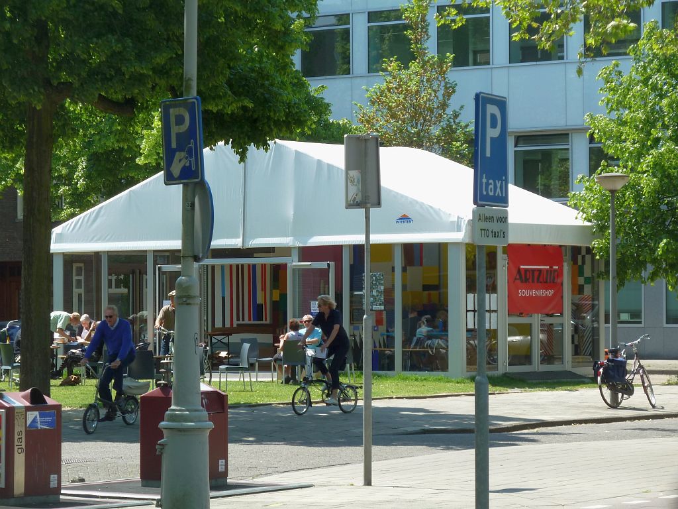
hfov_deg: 14.4
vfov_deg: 10.8
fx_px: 2683
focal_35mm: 137
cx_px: 339
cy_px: 254
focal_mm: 22.5
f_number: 4.5
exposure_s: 1/160
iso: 80
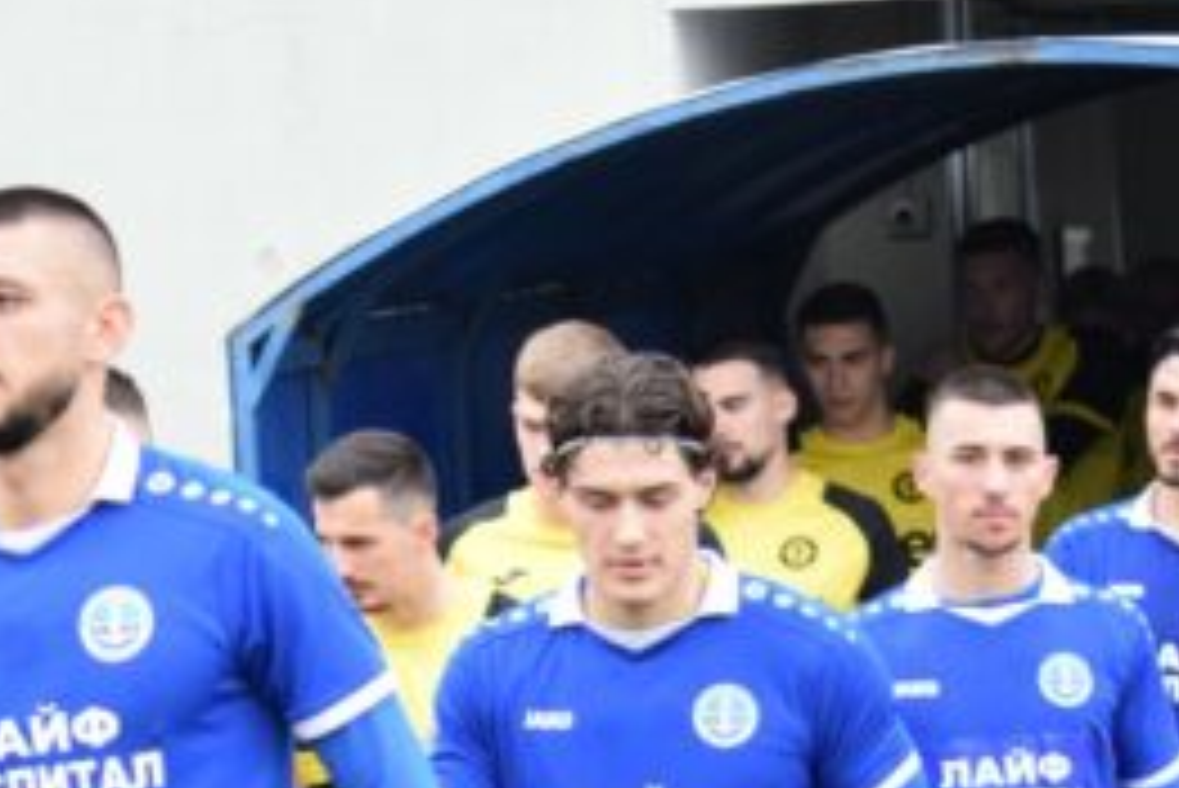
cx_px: 9
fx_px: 6494
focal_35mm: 198
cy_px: 657
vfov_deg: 6.9
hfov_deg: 10.3
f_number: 4.5
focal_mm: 55
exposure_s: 1/800
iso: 1600
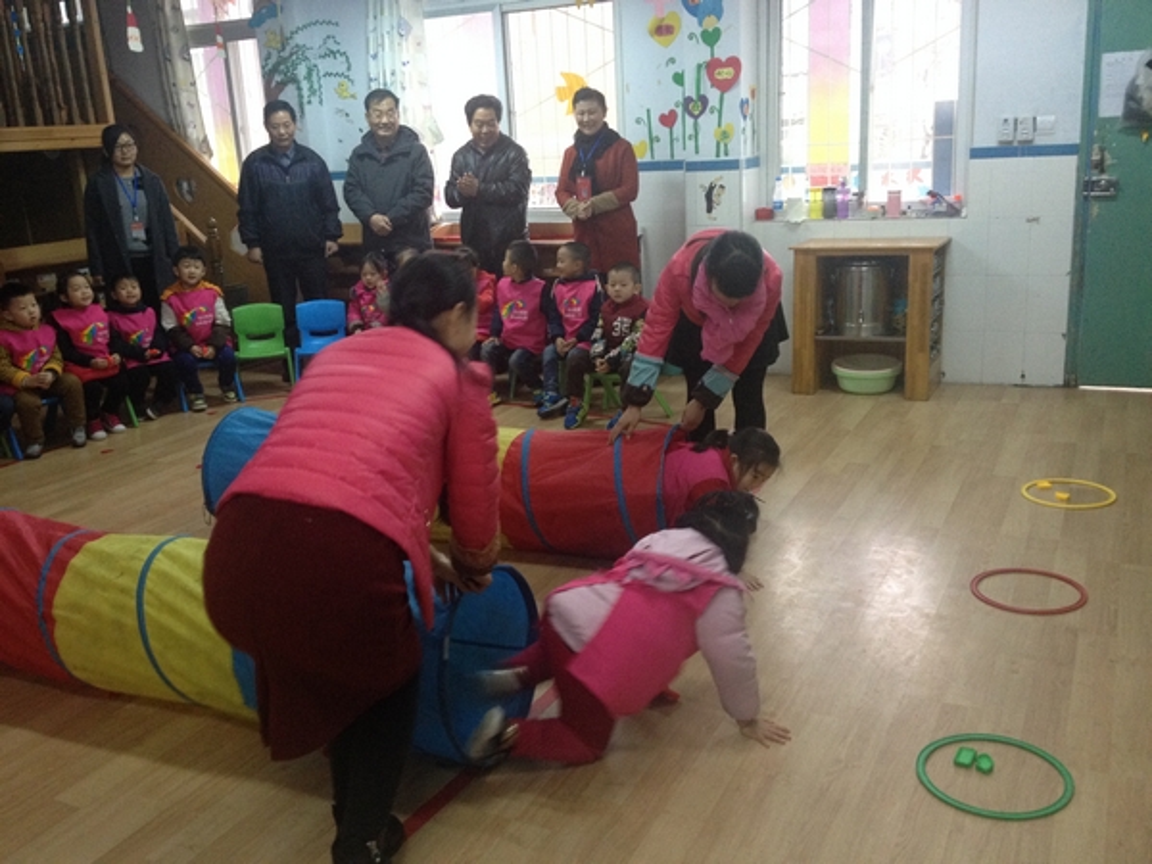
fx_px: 1165
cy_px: 432
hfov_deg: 52.6
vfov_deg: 40.7
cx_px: 576
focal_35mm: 35
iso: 200
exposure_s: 1/20
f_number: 2.4
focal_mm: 4.28
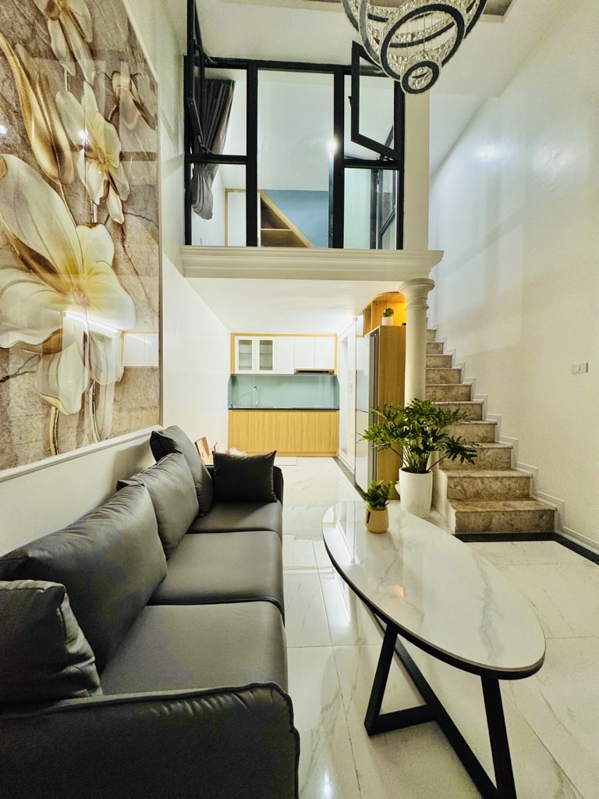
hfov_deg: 85.7
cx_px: 300
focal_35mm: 14
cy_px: 400
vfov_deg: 102.1
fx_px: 323
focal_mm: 2.22
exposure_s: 1/100
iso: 160
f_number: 2.2
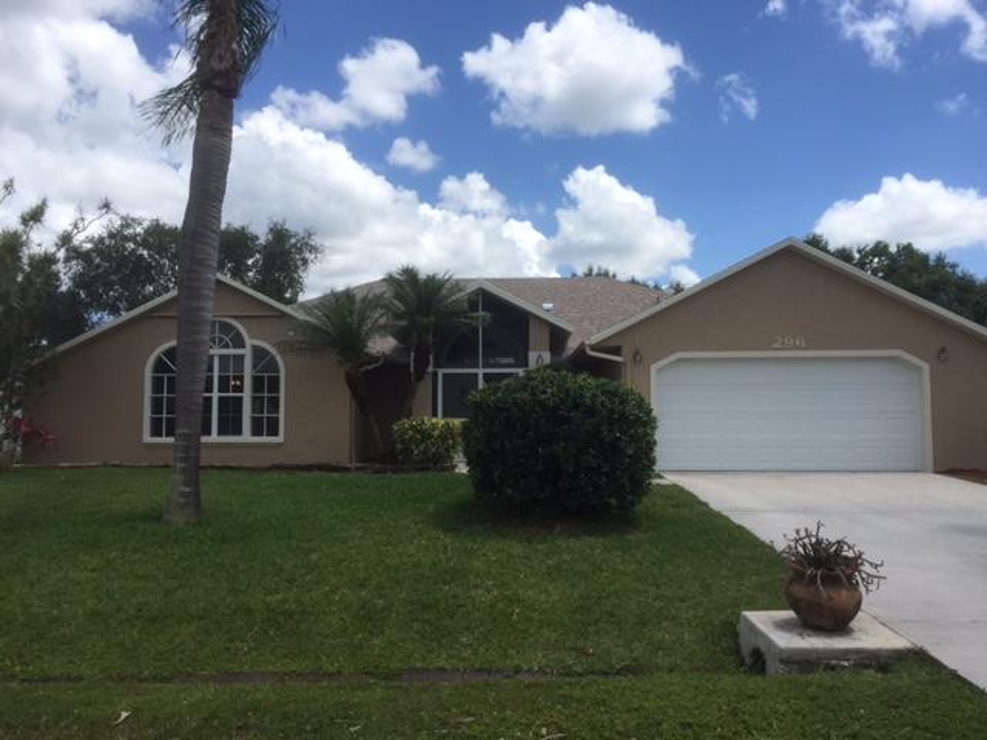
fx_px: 827
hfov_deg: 61.7
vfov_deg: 48.2
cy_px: 370
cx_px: 494
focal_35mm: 29
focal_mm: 4.15
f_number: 2.2
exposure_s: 1/2475
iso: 32
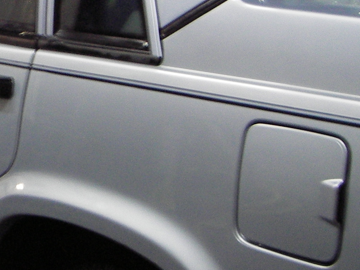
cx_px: -53
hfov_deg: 19.1
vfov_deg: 15.0
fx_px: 1019
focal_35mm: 98
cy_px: 75
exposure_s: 1/4
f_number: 3.3
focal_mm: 6.3
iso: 125
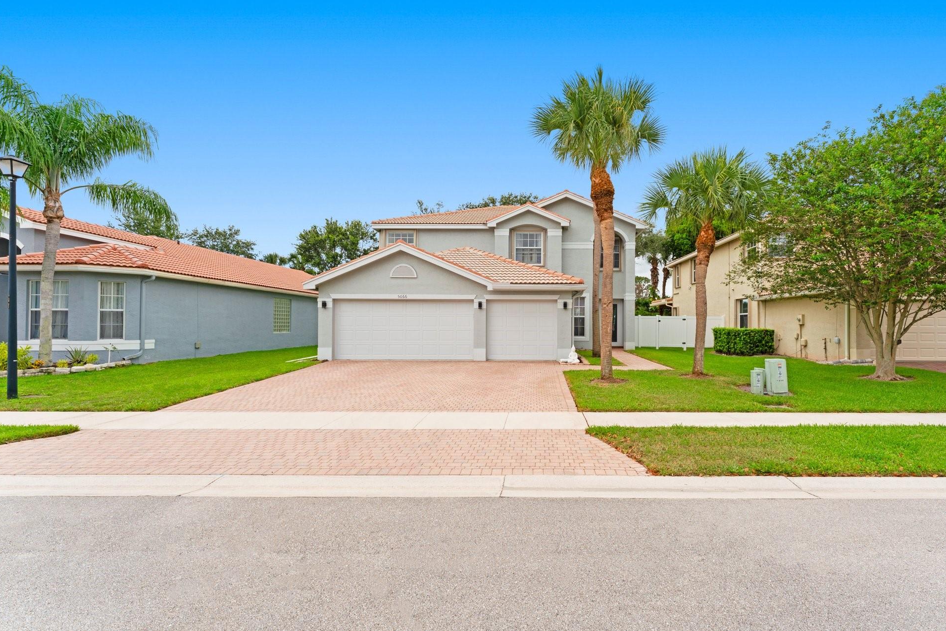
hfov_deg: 100.3
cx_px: 493
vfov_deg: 77.3
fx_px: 394
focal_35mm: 15
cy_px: 295
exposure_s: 1/25
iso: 100
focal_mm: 14
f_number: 11
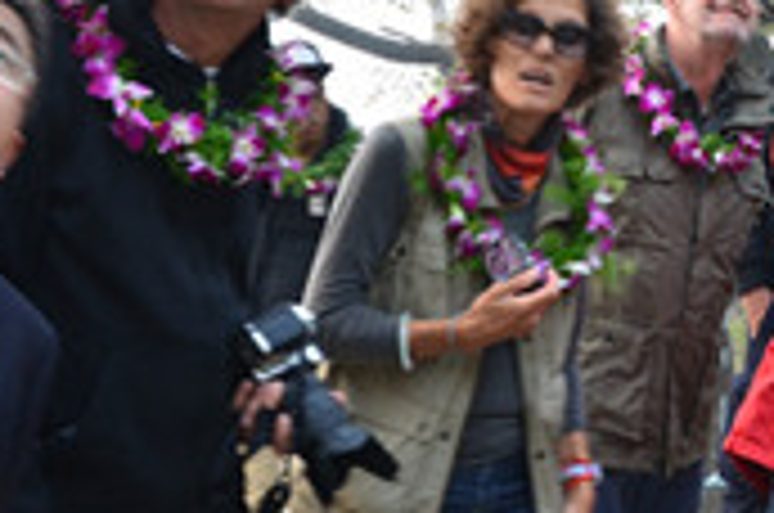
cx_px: 590
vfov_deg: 15.5
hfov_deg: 23.2
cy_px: 81
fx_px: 1867
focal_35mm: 87
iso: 400
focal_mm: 20
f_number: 8
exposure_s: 1/20
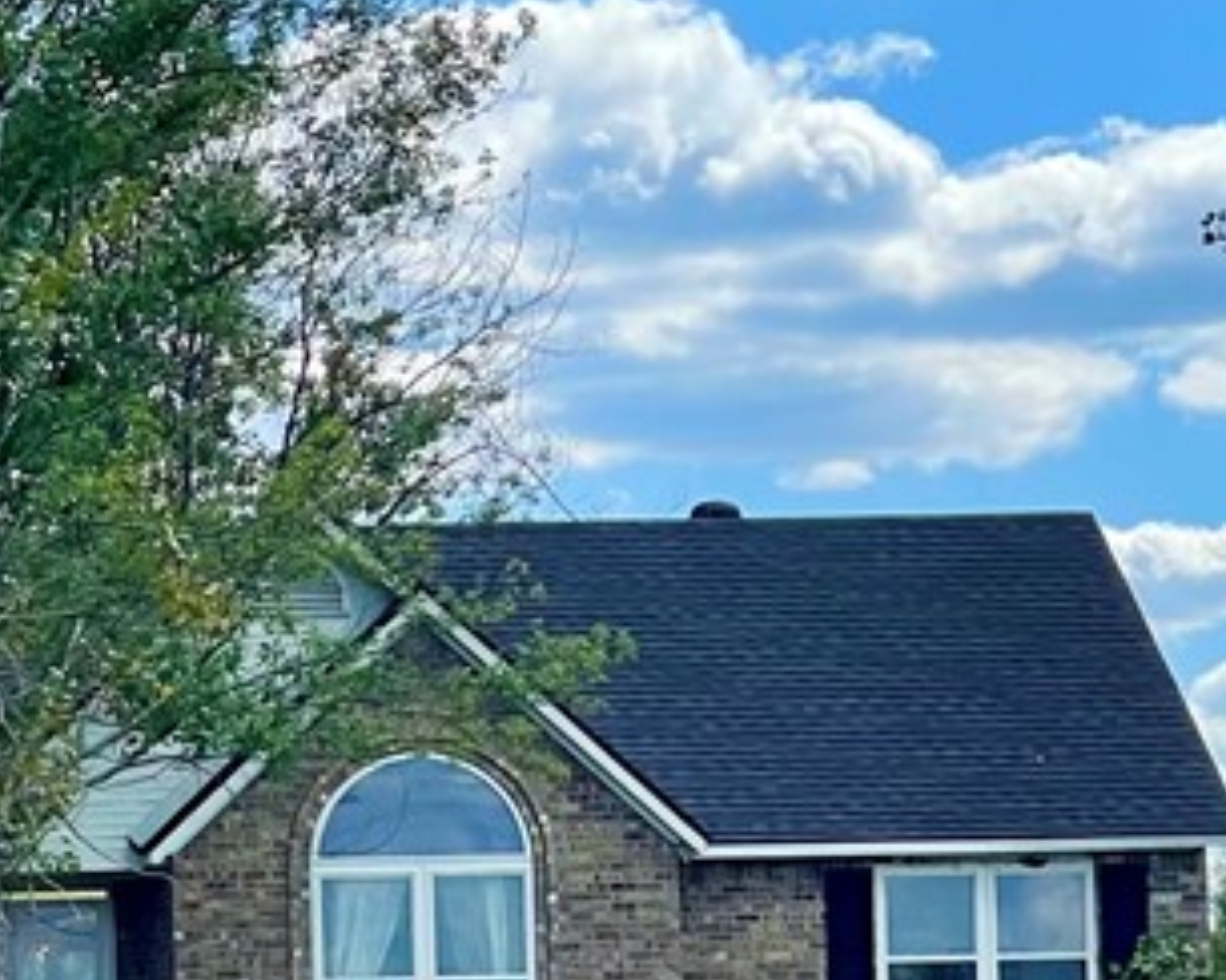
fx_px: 7620
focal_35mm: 210
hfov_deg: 9.1
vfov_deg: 7.4
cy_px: 747
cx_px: -257
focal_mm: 7.5
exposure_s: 1/1309
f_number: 2.2
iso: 20
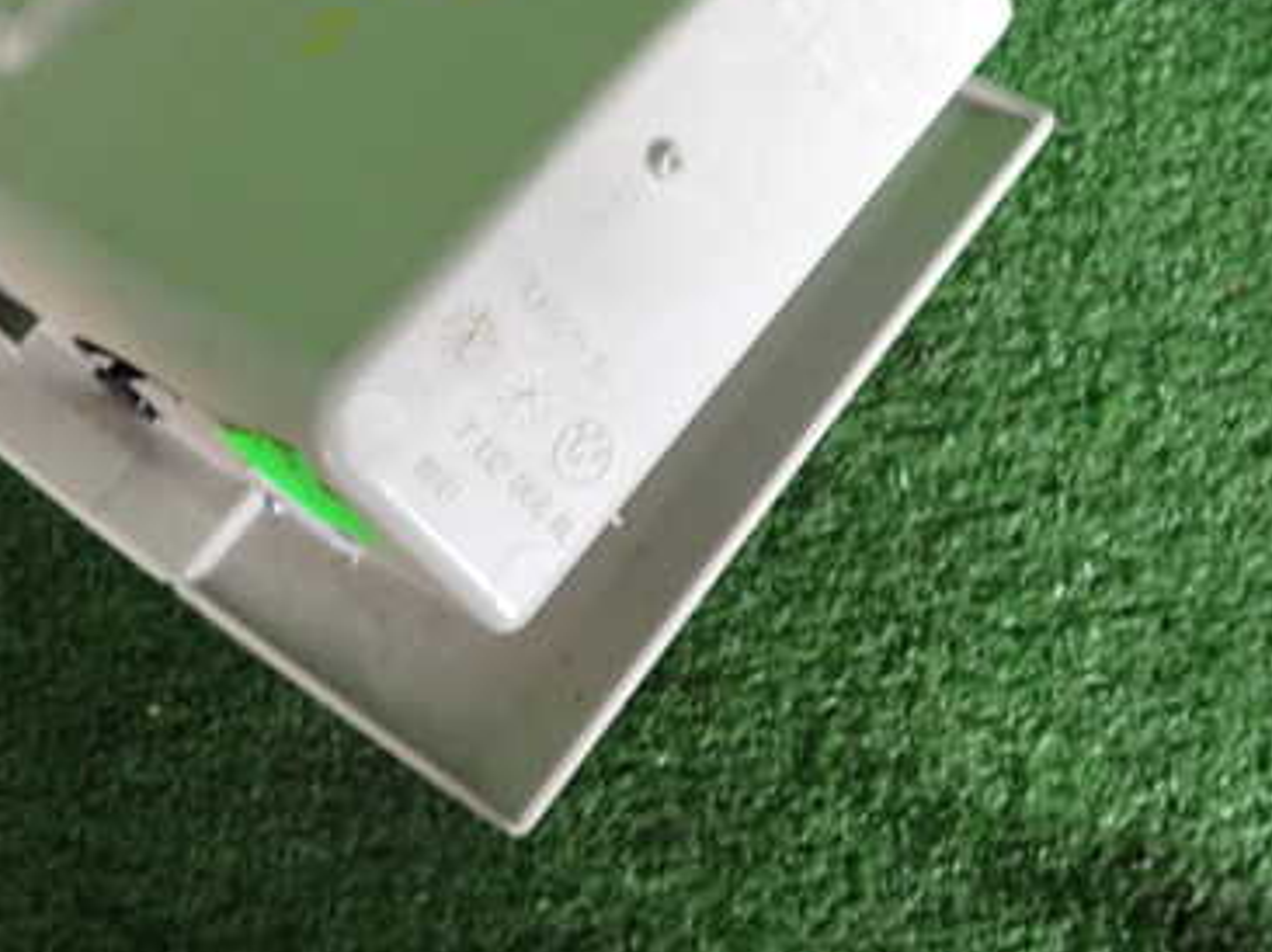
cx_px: 455
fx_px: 1506
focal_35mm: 41
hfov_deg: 45.3
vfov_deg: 34.5
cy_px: 261
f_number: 2
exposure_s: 1/60
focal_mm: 4.5
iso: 125
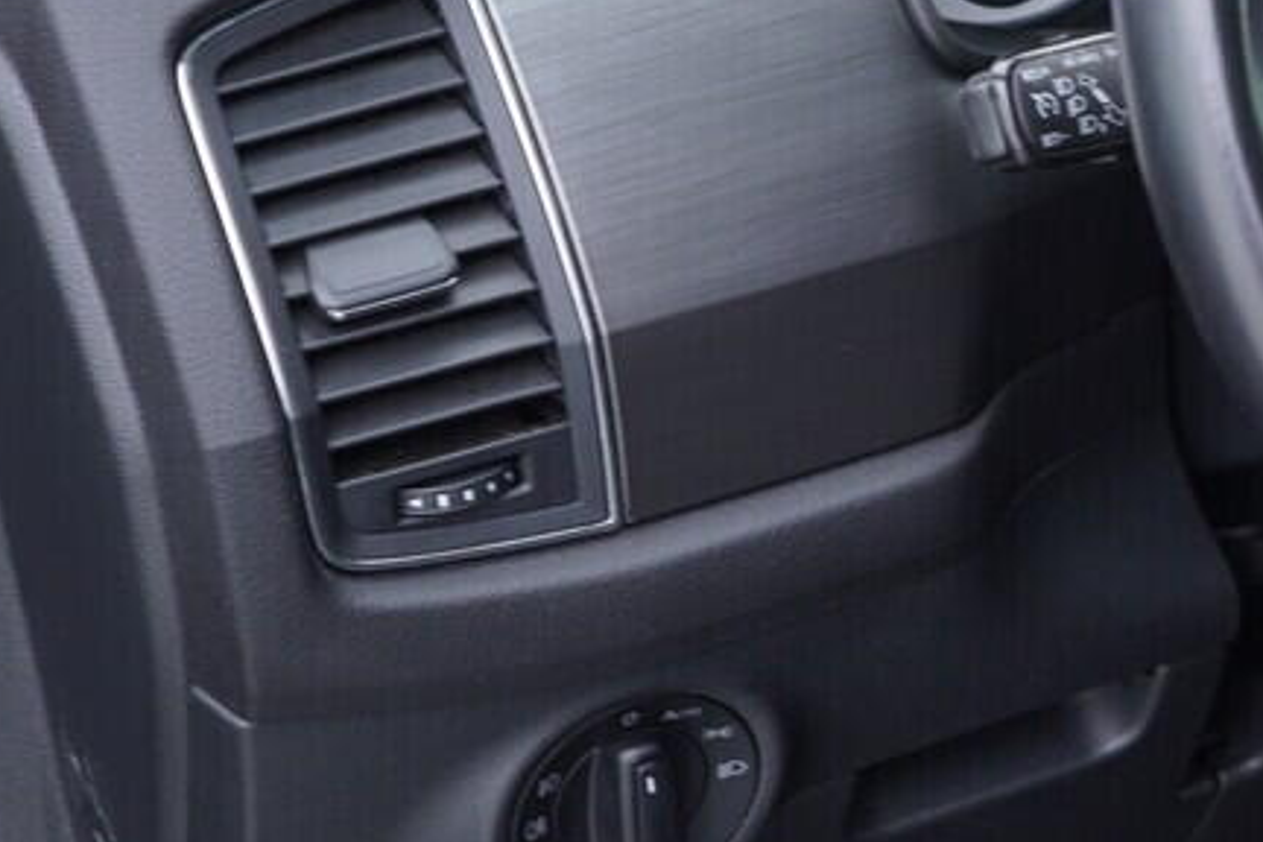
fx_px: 4210
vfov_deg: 11.4
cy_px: 289
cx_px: 1684
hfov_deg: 16.1
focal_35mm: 120
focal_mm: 24
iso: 200
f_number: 2.8
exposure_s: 1/40
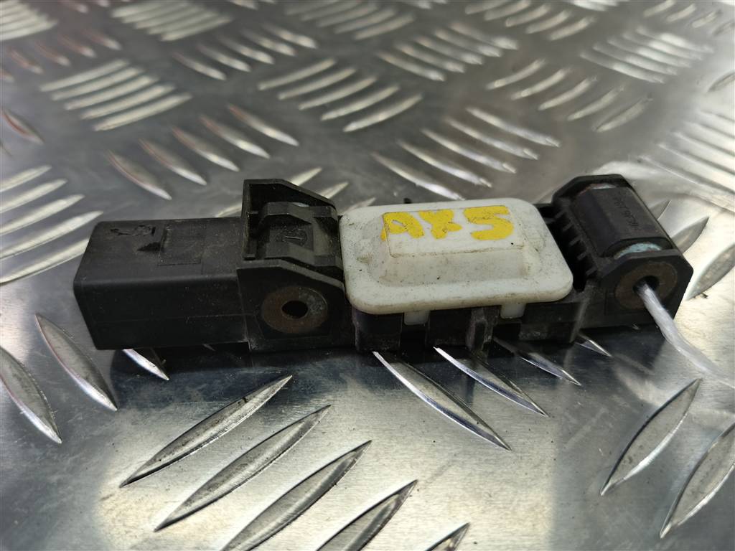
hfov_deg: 65.3
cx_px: 368
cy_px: 276
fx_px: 573
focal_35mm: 27
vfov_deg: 51.4
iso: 93
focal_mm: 4.11
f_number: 1.6
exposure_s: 1/33.3
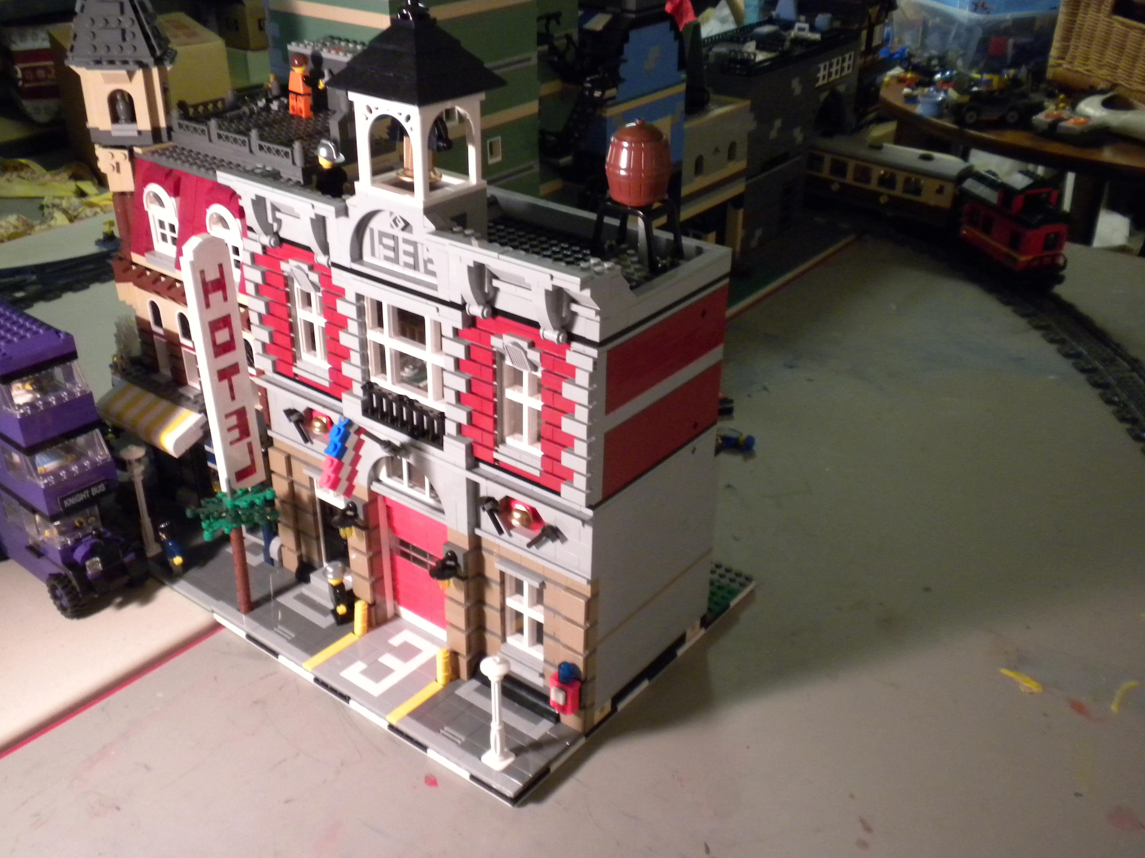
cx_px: 572
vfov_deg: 38.7
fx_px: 1224
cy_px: 429
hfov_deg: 50.1
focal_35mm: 37
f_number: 3.5
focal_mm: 6.6
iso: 400
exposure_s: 1/24.4
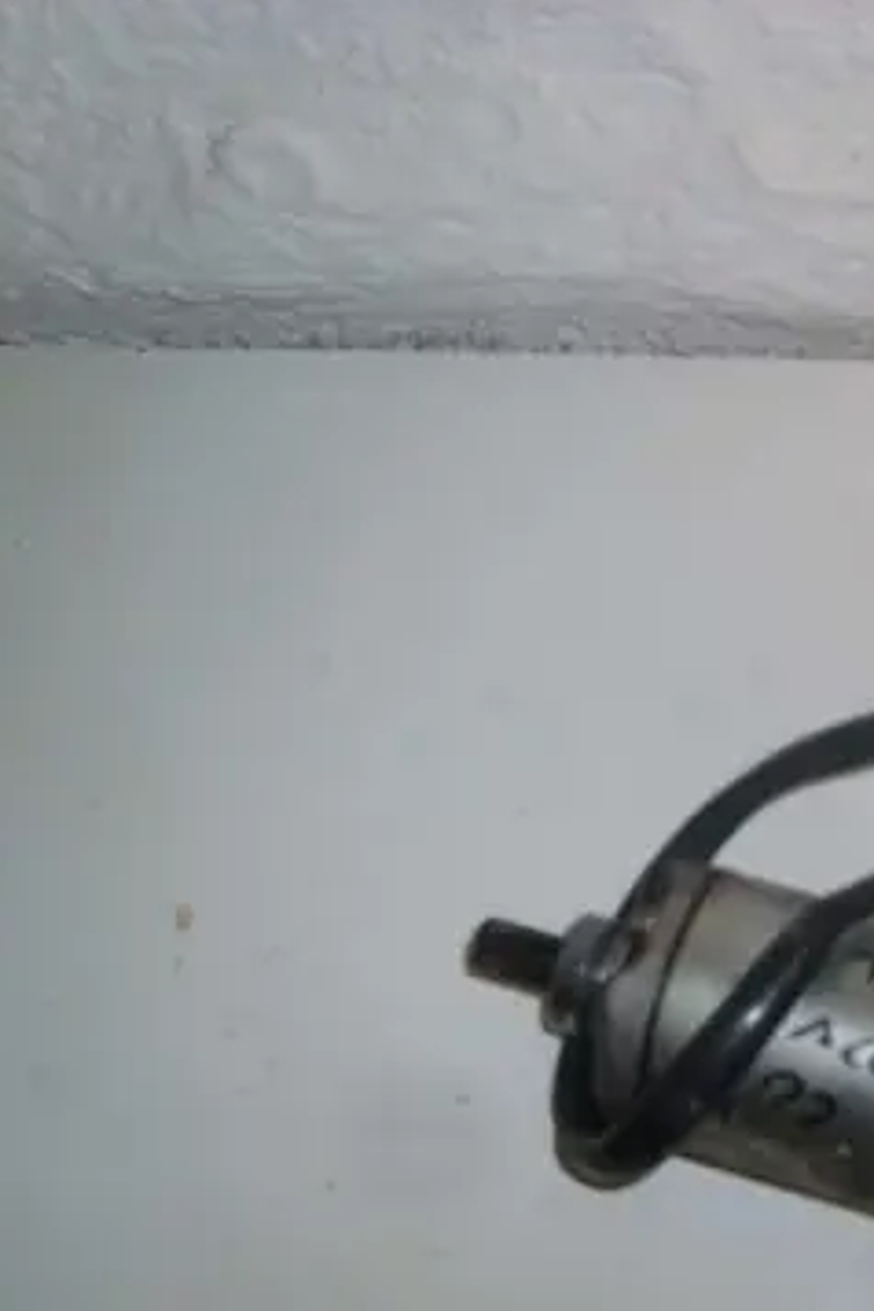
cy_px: 654
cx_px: 837
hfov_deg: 26.3
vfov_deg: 40.3
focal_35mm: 49
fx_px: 1784
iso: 50
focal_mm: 5.8
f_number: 2.8
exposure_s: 1/30
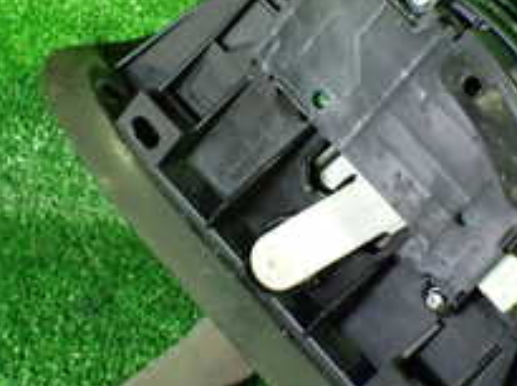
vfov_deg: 16.7
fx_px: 1312
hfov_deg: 22.2
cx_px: 330
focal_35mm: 88
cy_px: 219
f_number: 2.3
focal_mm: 5.4
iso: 800
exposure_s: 1/30
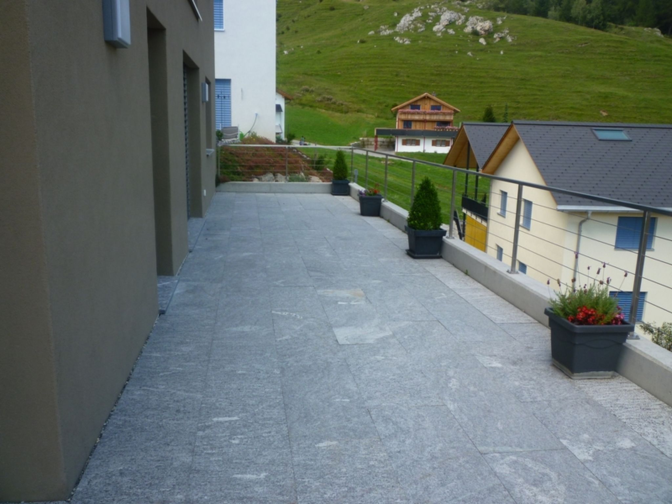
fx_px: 563
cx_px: 336
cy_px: 252
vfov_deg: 48.2
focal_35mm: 29
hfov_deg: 61.7
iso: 80
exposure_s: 1/320
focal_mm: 5.2
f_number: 3.3
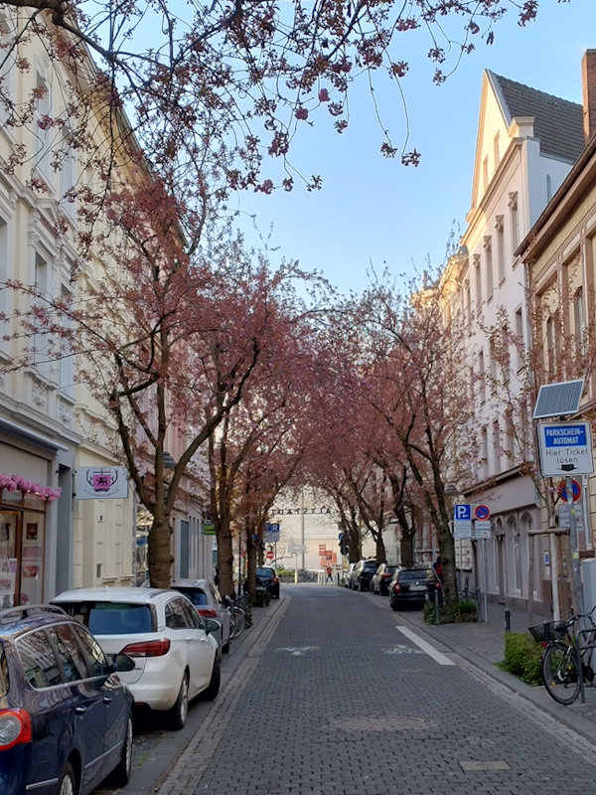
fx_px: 574
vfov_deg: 69.4
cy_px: 398
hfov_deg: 54.9
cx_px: 298
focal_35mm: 25
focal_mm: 4.71
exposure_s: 1/100
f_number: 1.7
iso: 116
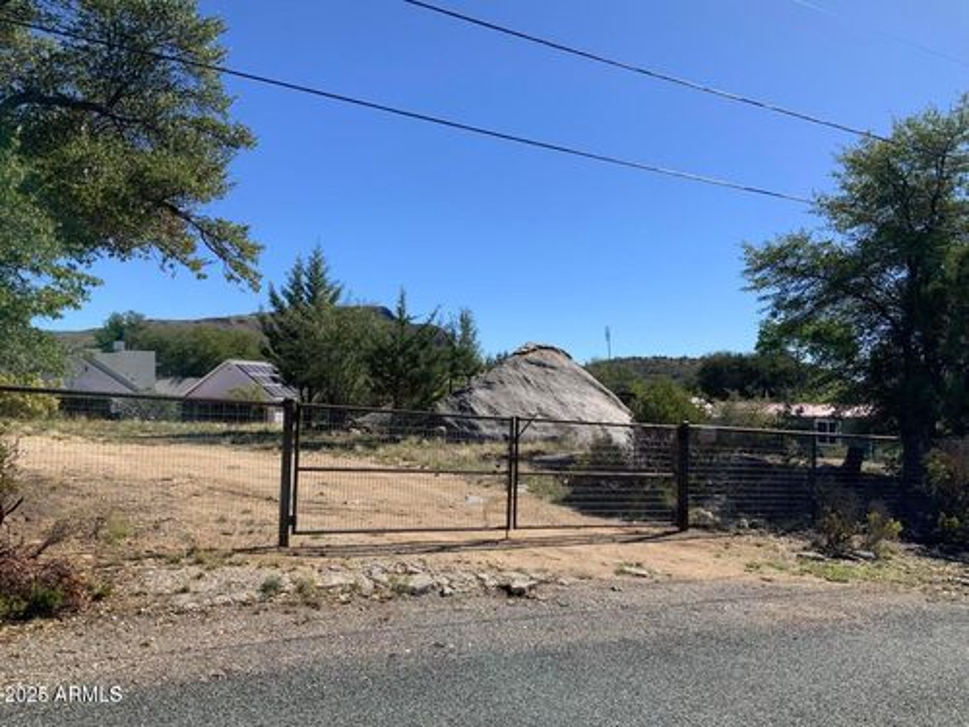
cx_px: 484
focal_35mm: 29
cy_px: 364
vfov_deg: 48.2
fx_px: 812
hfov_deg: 61.7
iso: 16
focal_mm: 3
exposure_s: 1/2227
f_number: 1.8
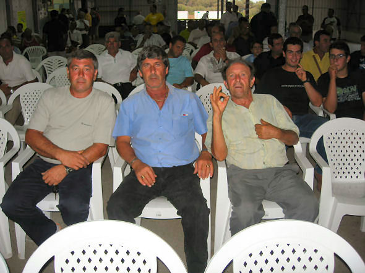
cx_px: 182
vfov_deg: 37.7
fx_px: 401
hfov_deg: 49.0
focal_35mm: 38
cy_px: 136
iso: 64
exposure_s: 1/60.1
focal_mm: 7.8
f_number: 2.8
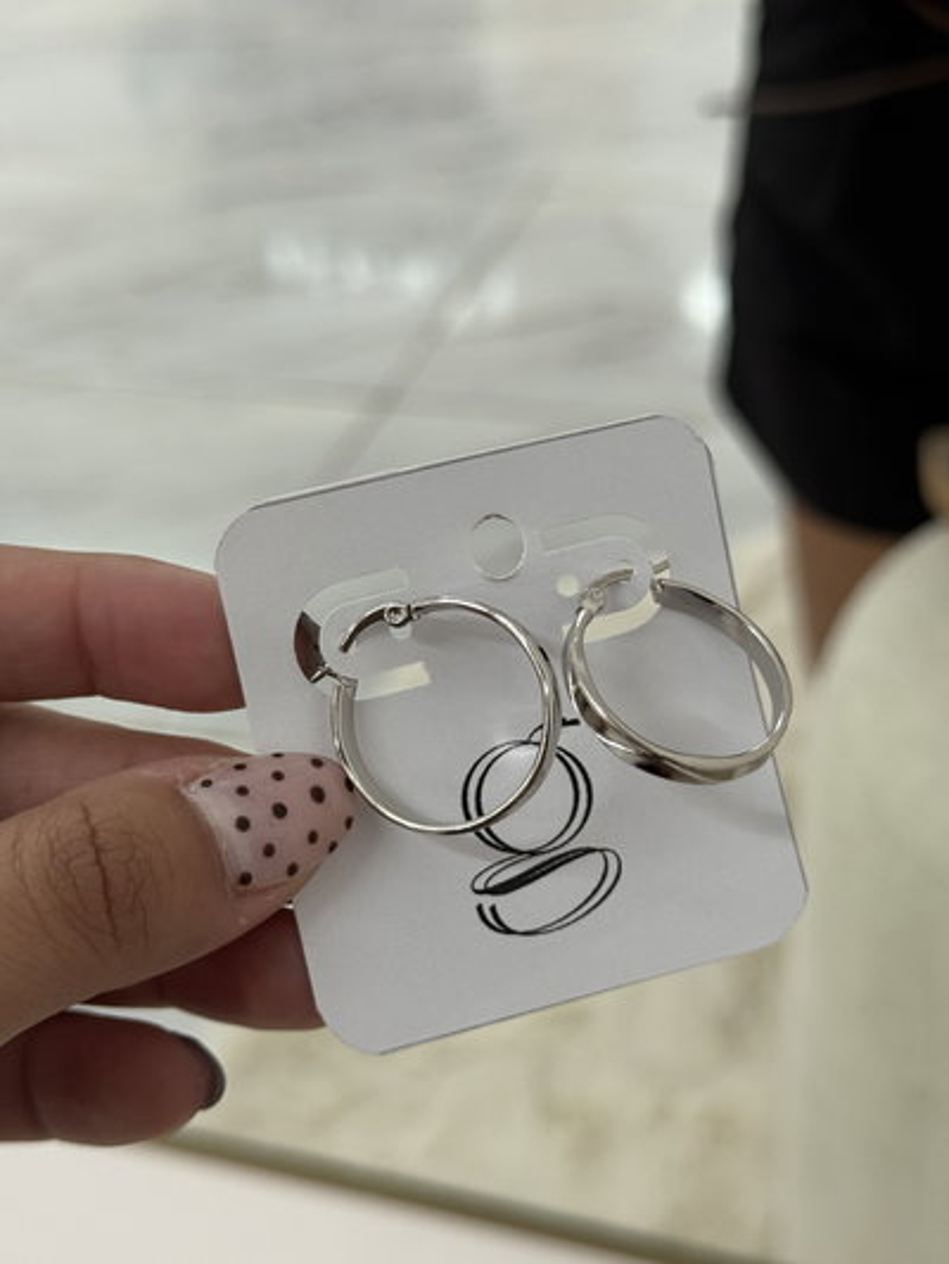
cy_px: 632
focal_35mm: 48
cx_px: 474
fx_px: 1754
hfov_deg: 30.3
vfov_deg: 39.6
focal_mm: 6.76
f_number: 1.78
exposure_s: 1/50
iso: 64
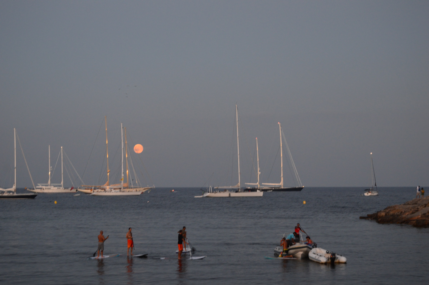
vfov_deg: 16.5
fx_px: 982
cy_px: 142
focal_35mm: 82
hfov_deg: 24.6
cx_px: 214
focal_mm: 55
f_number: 5.6
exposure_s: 1/8
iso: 800
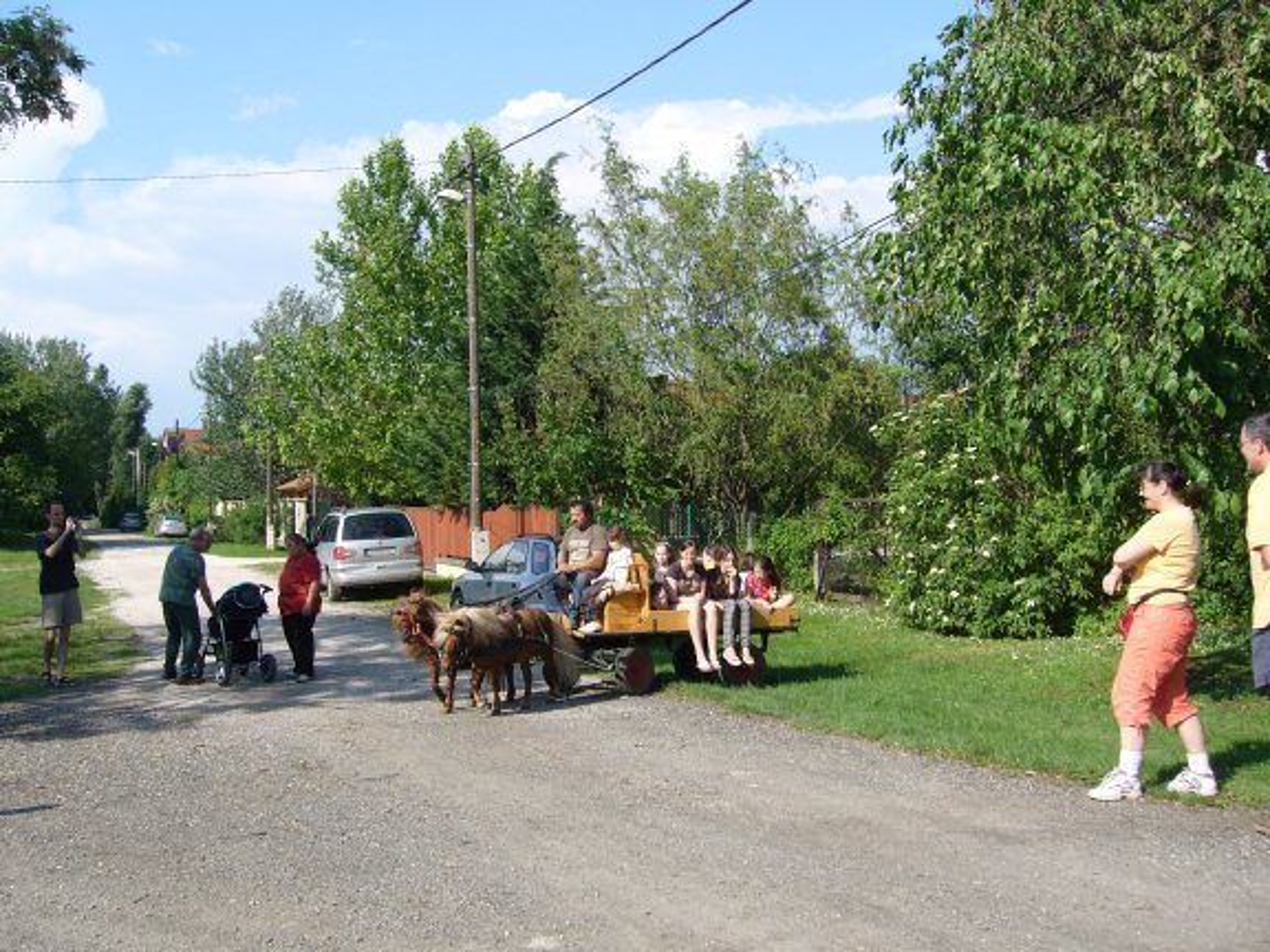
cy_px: 476
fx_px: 1284
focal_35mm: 35
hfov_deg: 52.6
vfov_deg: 40.7
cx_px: 635
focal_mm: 5.8
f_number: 5.6
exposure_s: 1/200
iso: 64
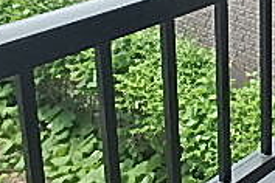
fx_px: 603
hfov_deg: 21.8
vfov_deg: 16.3
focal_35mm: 79
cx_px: 401
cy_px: -60
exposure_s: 1/320
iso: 125
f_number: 3.5
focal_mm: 3.7
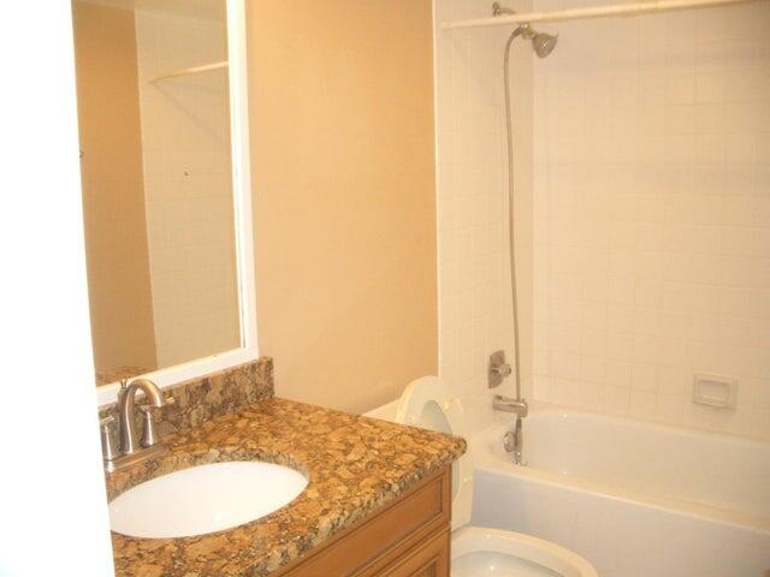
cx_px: 385
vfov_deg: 40.7
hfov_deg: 52.6
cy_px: 288
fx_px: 779
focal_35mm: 35
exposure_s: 1/100
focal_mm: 5.8
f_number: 2.6
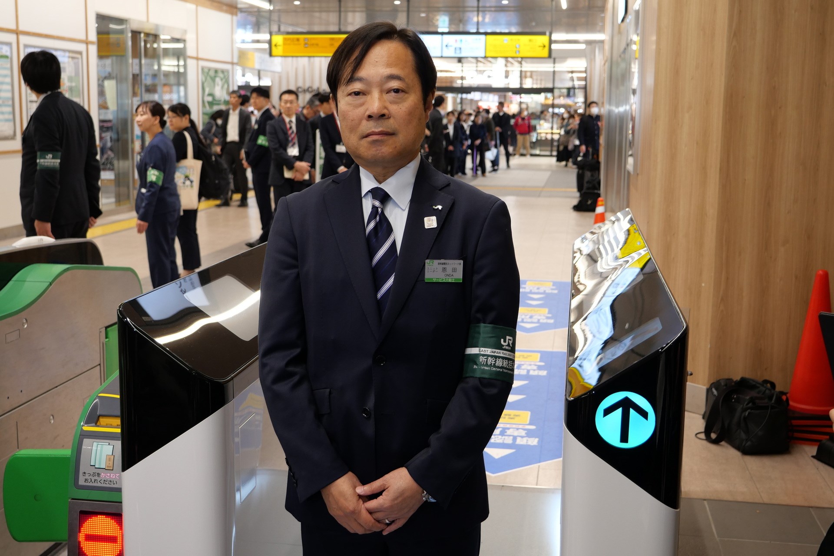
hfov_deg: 41.9
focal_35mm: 47
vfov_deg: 28.6
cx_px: 417
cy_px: 278
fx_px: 1089
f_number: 3.4
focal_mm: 23
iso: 400
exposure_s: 1/60
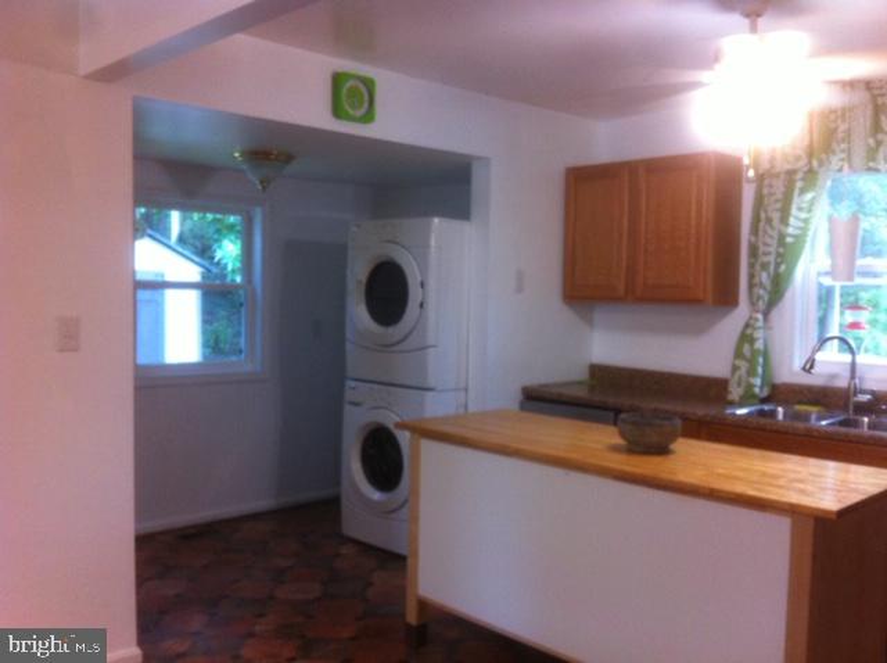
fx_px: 895
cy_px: 332
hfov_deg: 52.7
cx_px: 444
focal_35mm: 35
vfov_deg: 40.6
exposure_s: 1/17
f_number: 2.8
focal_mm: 3.85
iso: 160
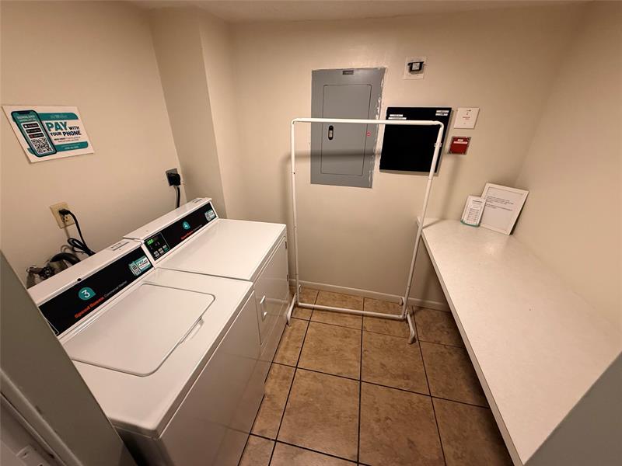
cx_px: 311
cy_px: 233
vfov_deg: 85.7
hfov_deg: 102.1
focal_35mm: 14
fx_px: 252
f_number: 2.2
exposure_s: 1/60
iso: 250
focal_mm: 2.22
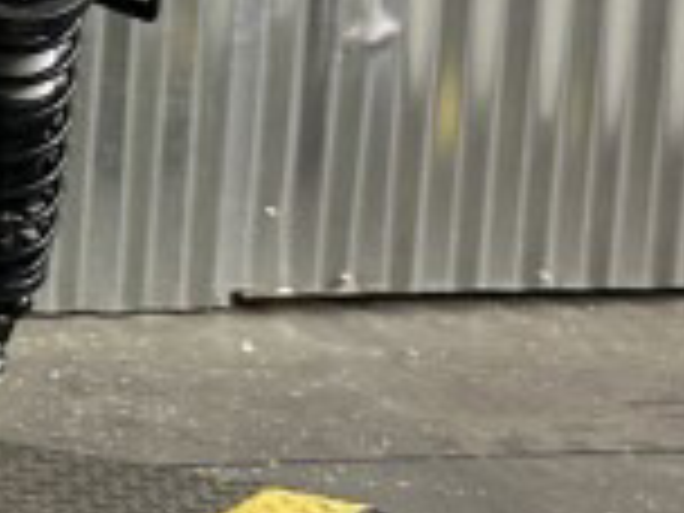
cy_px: 243
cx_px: -1145
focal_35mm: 169
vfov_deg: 8.8
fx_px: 3339
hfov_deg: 9.8
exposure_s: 1/60
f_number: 1.78
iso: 200
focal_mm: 6.86
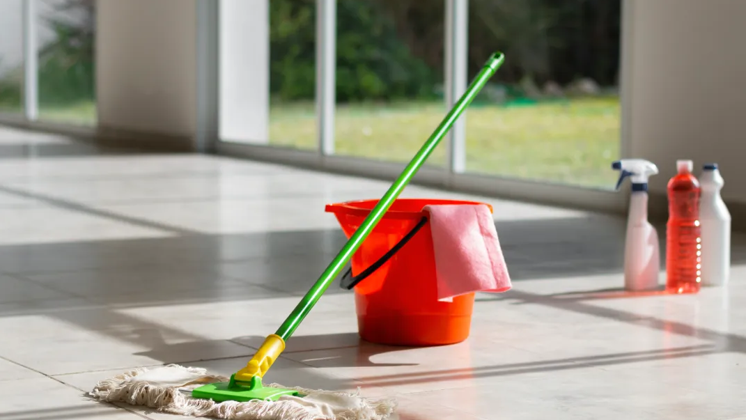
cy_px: 210
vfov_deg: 13.8
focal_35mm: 88
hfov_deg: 24.2
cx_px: 417
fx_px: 1741
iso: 200
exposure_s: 1/1600
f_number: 2.8
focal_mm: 50
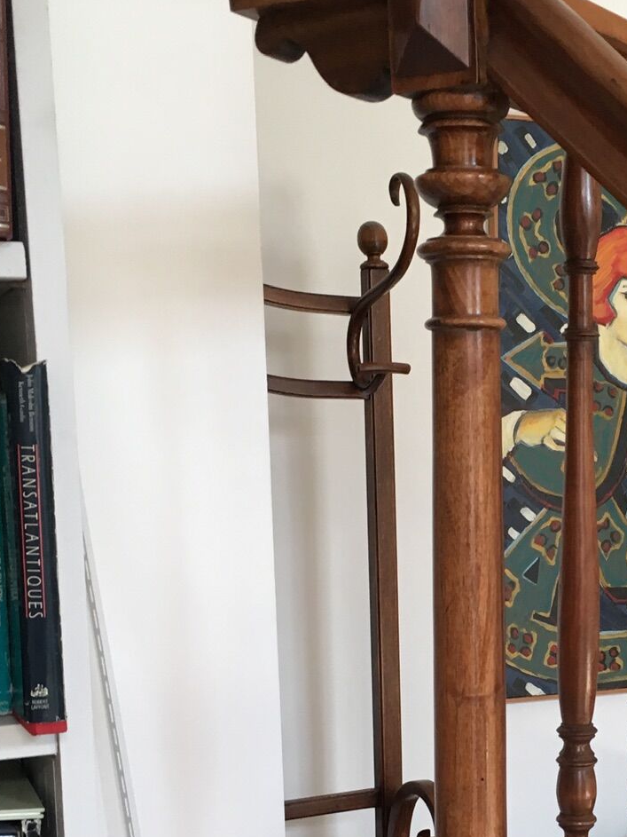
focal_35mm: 63
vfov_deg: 30.3
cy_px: 621
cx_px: 554
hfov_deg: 22.7
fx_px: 1522
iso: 50
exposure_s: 1/33
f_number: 2.2
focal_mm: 4.15
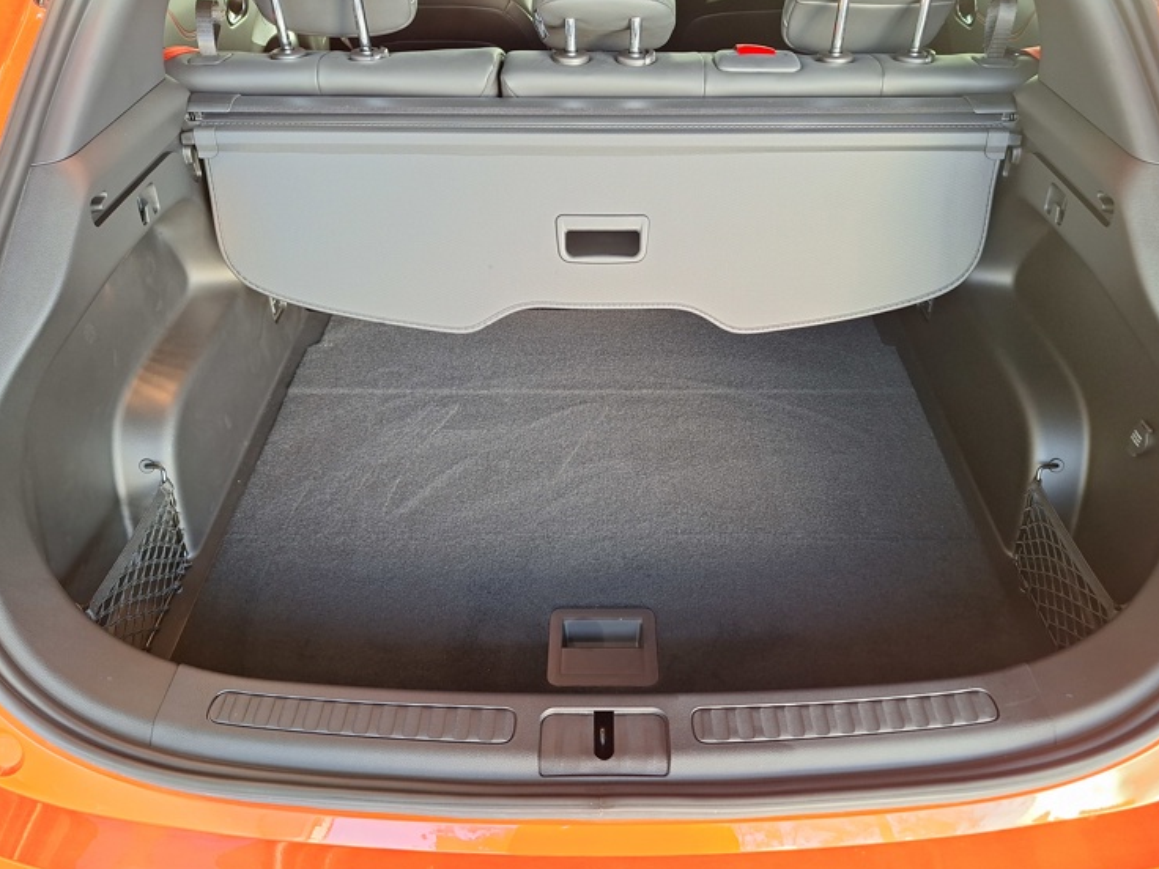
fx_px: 837
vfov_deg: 54.9
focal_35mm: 25
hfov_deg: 69.4
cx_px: 603
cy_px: 457
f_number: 1.8
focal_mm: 5.54
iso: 64
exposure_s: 1/40
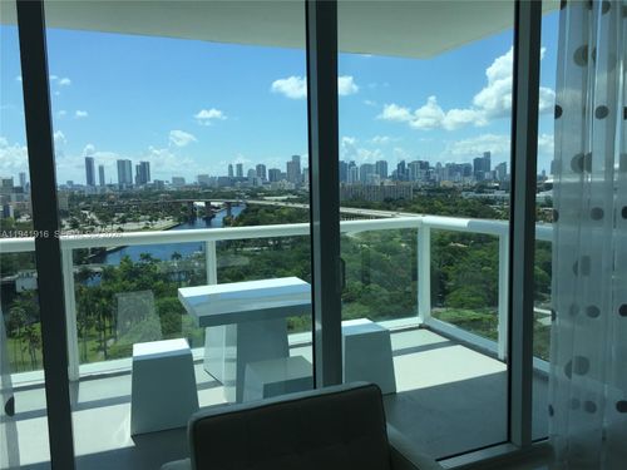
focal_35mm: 29
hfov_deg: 61.7
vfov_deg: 48.2
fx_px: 525
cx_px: 314
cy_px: 235
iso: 32
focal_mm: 4.15
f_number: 2.2
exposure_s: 1/1980
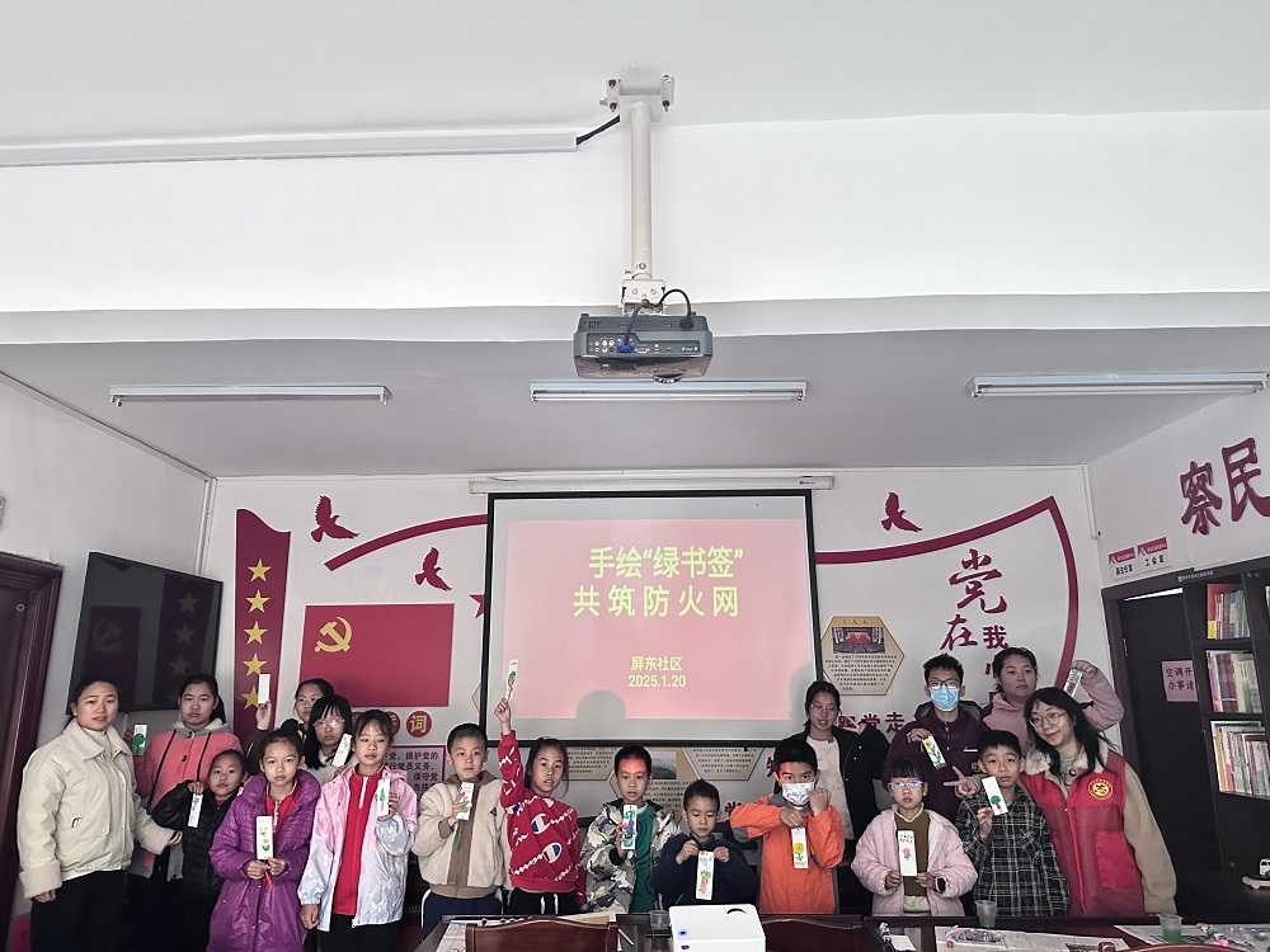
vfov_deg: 56.8
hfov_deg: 71.6
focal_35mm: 24
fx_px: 881
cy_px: 476
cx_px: 635
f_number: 1.78
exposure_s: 1/60
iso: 500
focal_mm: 6.86
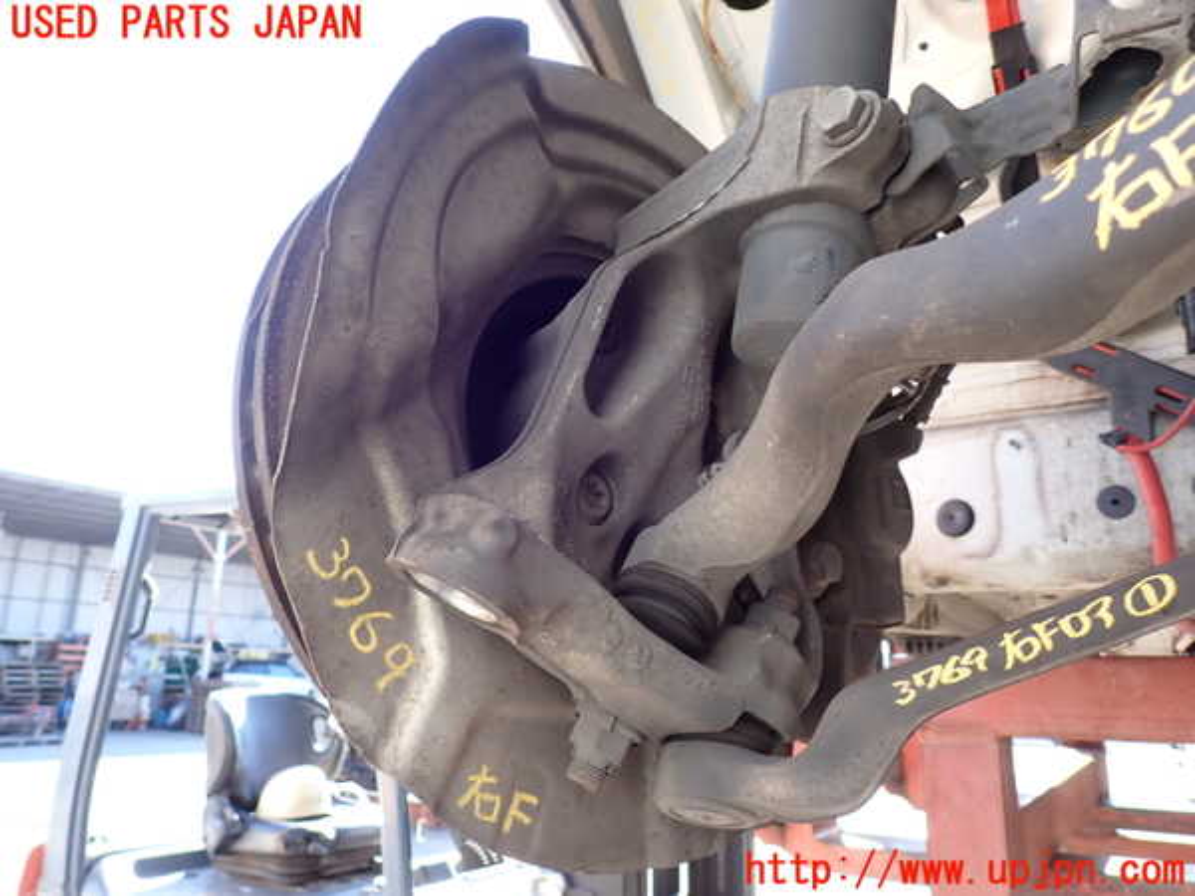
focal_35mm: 25
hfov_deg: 69.4
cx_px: 598
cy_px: 448
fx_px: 863
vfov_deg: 54.9
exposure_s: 1/80
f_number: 2.8
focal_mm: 4.5
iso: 100
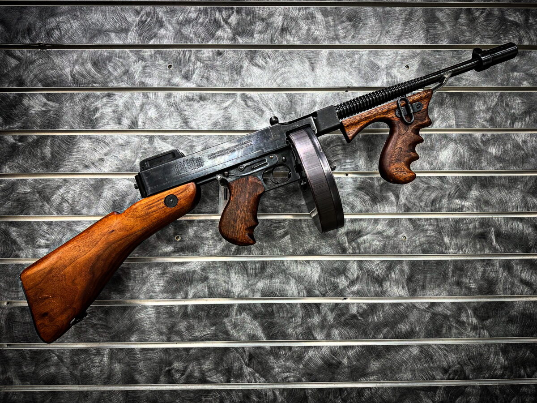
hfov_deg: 71.6
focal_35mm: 24
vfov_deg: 56.8
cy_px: 202
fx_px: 372
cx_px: 268
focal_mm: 6.86
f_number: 1.78
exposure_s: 1/120
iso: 200
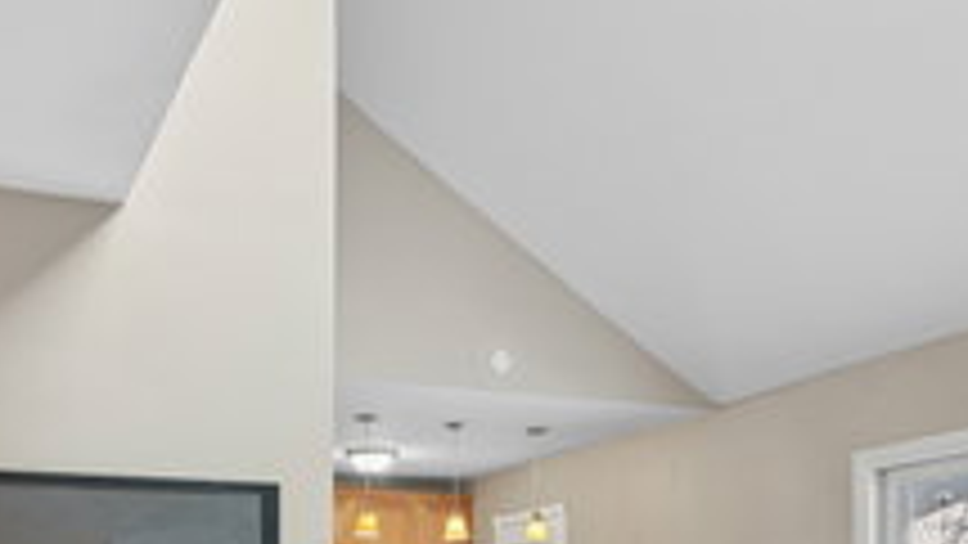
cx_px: 347
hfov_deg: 47.8
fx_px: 1078
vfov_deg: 25.7
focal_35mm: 42
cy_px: 638
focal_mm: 12
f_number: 8
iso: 200
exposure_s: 1/8
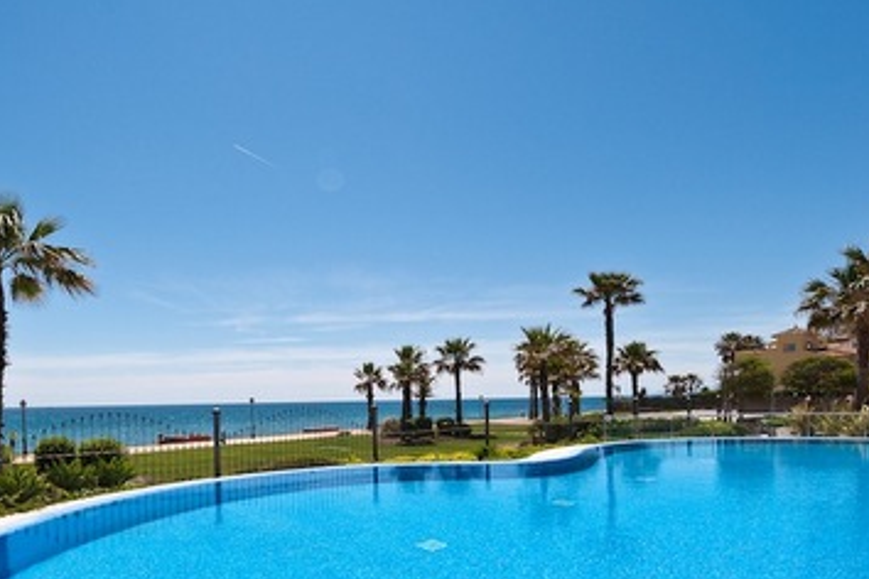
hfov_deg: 86.6
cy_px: 351
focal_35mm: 19
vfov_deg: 63.9
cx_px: 390
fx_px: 459
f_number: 6.3
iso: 200
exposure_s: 1/2500
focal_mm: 14
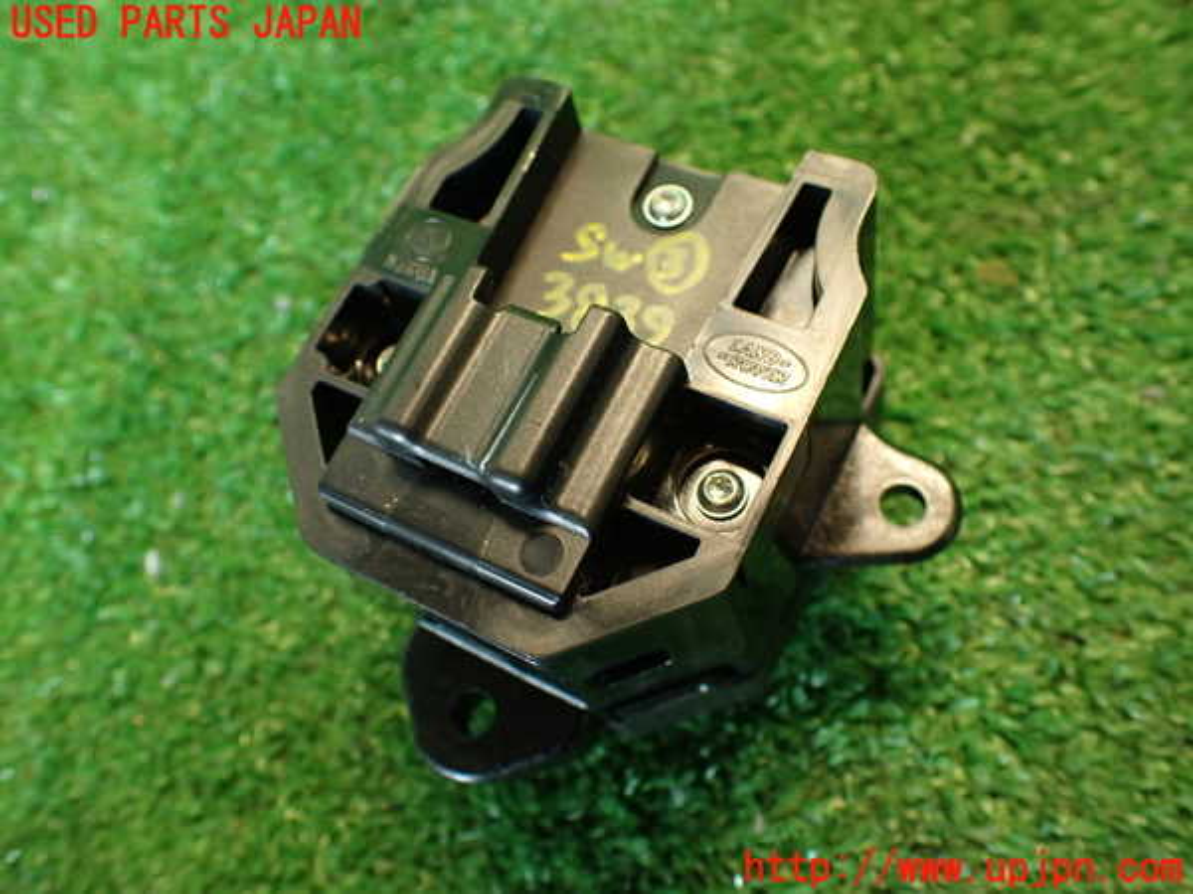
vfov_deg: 46.8
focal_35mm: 30
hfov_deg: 60.0
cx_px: 596
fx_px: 1034
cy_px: 447
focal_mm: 5.4
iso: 320
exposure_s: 1/30
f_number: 2.3
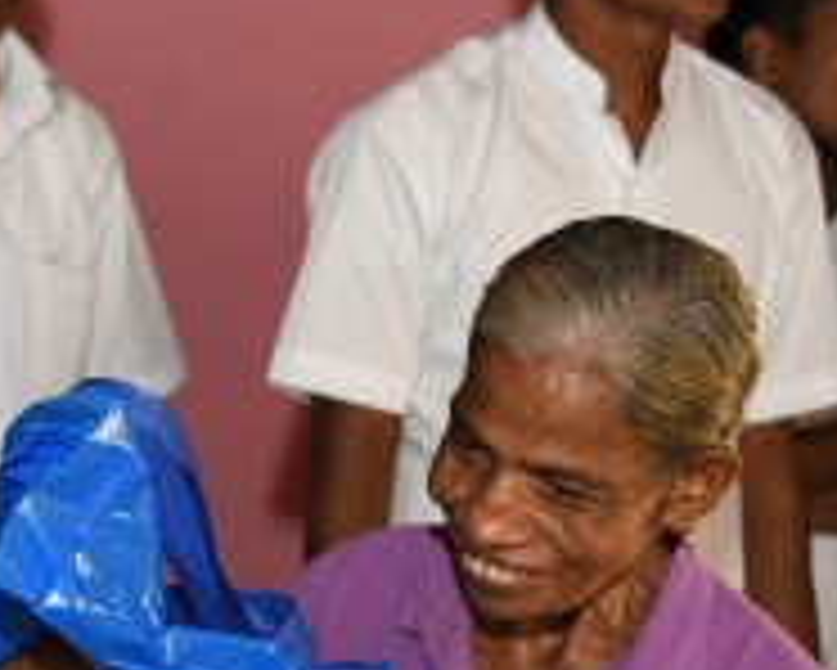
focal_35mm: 127
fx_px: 3148
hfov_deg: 15.0
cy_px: 625
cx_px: 148
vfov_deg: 12.1
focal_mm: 42
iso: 1000
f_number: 4.5
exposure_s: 1/160
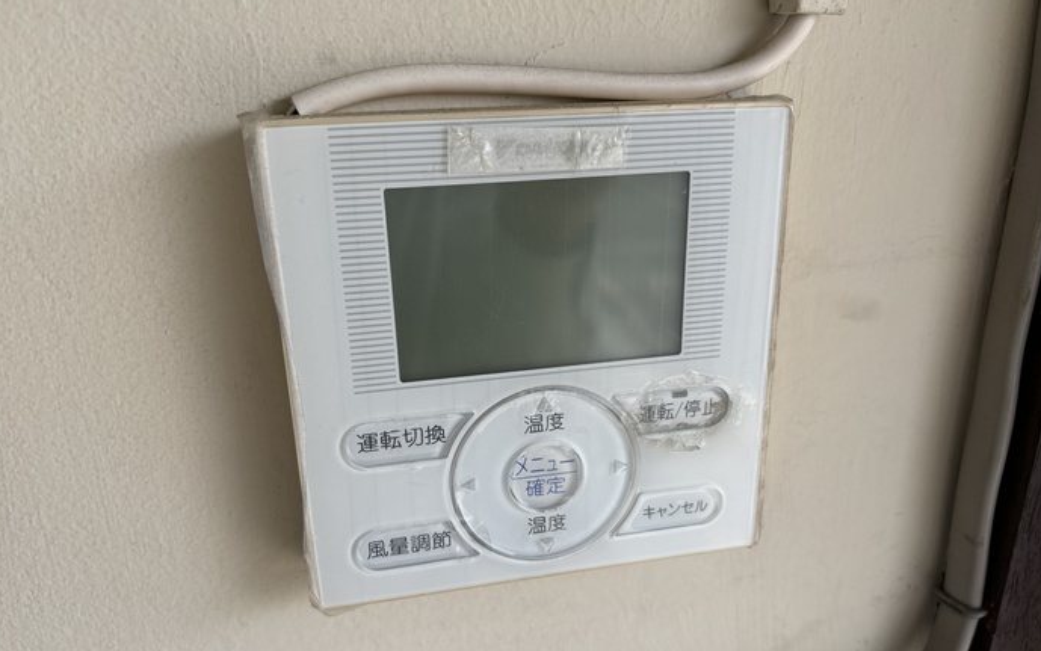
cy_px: 348
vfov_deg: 44.5
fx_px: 795
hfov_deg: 66.5
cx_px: 521
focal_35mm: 28
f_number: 1.6
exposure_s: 1/525
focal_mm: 5.96
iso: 50
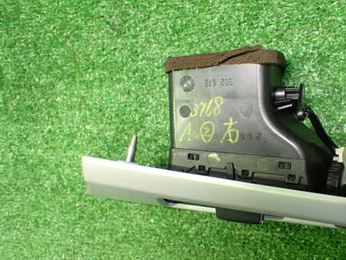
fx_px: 400
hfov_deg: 46.2
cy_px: 144
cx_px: 225
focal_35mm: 40
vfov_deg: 36.0
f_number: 2.3
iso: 800
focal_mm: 5.4
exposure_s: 1/30
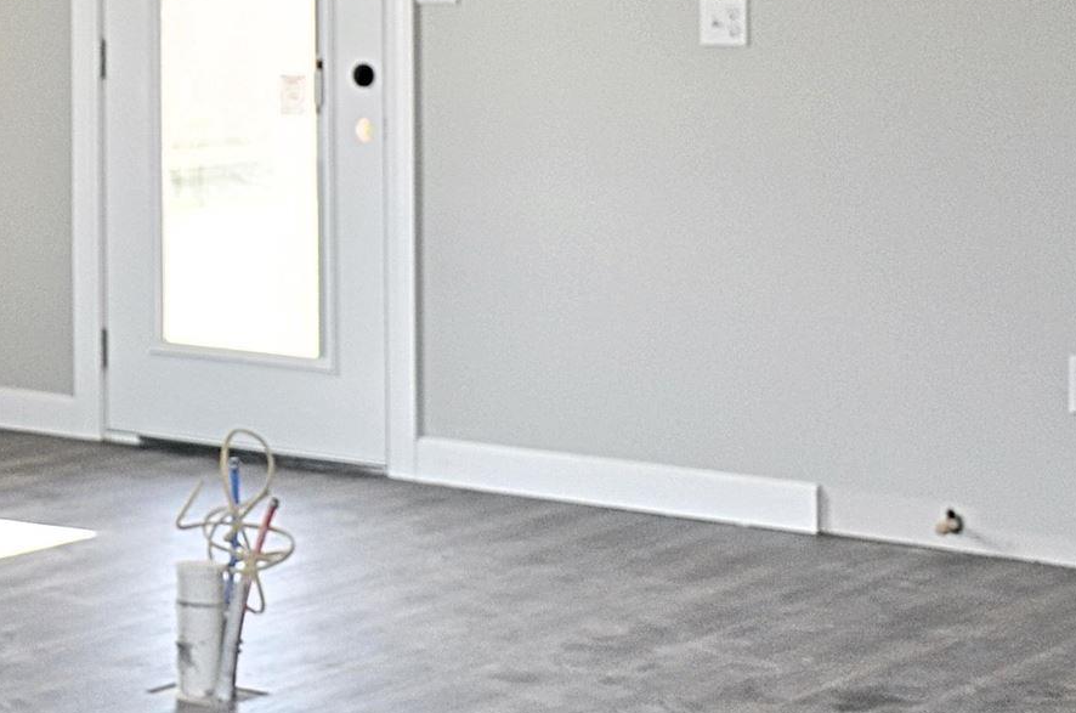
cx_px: -160
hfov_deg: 18.8
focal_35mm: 104
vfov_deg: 12.8
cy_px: -143
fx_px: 3102
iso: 200
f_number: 3.5
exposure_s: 1/160
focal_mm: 20
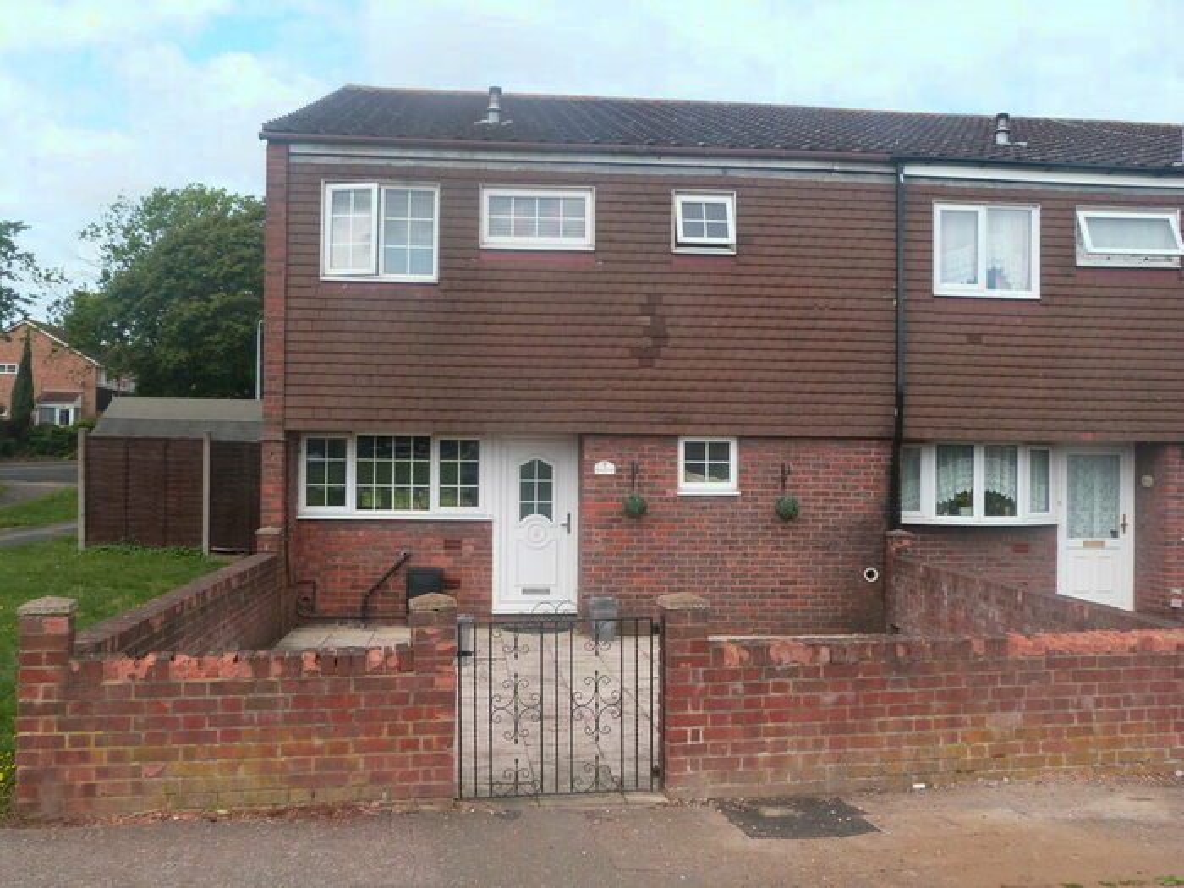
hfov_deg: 54.0
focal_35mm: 34
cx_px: 592
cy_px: 444
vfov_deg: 41.8
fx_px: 1163
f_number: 5
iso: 100
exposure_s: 1/250
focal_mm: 6.1
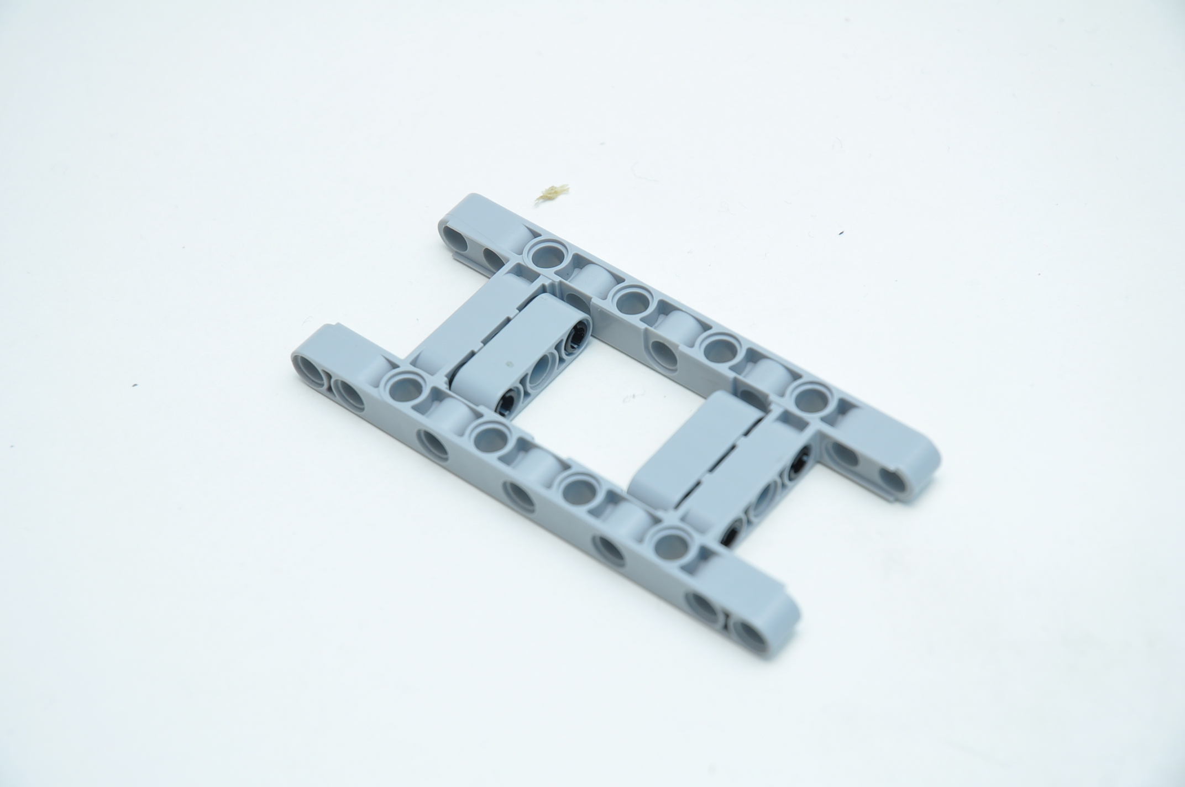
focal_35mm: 105
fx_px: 3452
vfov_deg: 13.0
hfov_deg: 19.5
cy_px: 394
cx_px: 592
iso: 250
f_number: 7.1
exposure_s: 1/60
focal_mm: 70
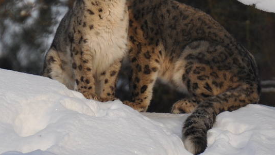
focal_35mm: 1412
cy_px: 15
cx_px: 147
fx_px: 10293
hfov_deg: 1.5
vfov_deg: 0.9
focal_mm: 300
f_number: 5.6
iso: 320
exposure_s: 1/500
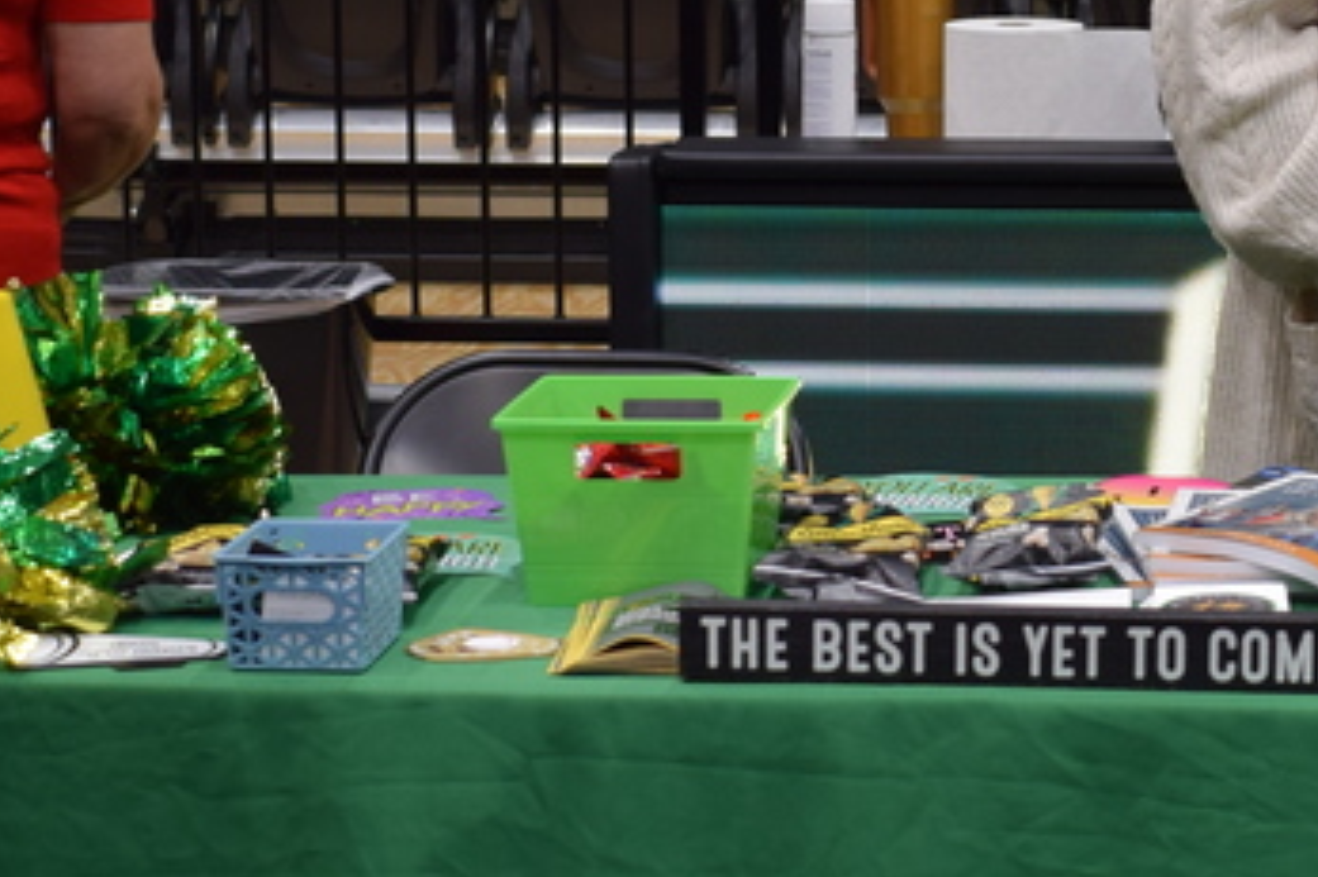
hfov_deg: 16.4
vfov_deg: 11.0
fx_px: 4537
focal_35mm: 124
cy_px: 351
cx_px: 1109
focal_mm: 28
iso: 400
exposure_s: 1/80
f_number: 4.2
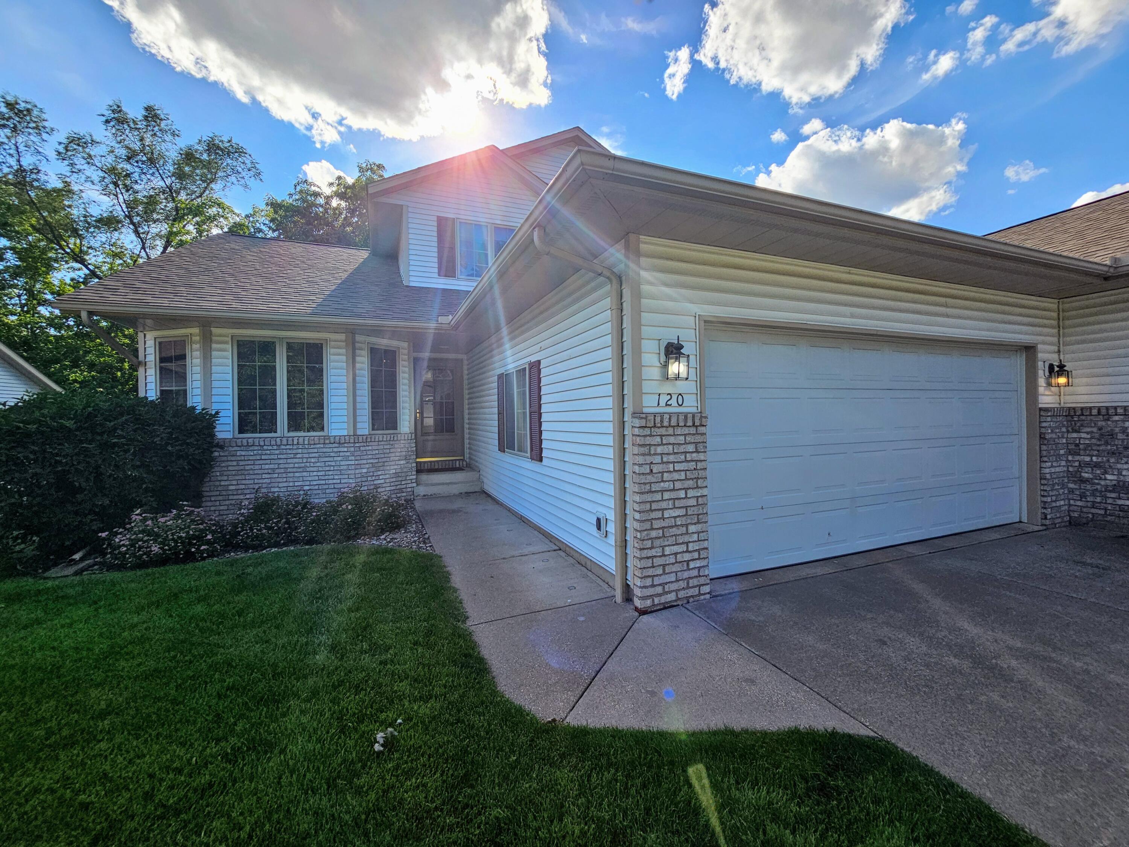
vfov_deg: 89.9
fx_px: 424
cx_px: 564
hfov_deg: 106.2
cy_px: 424
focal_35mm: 13
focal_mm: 2.2
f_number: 2.2
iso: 50
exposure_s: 1/1252
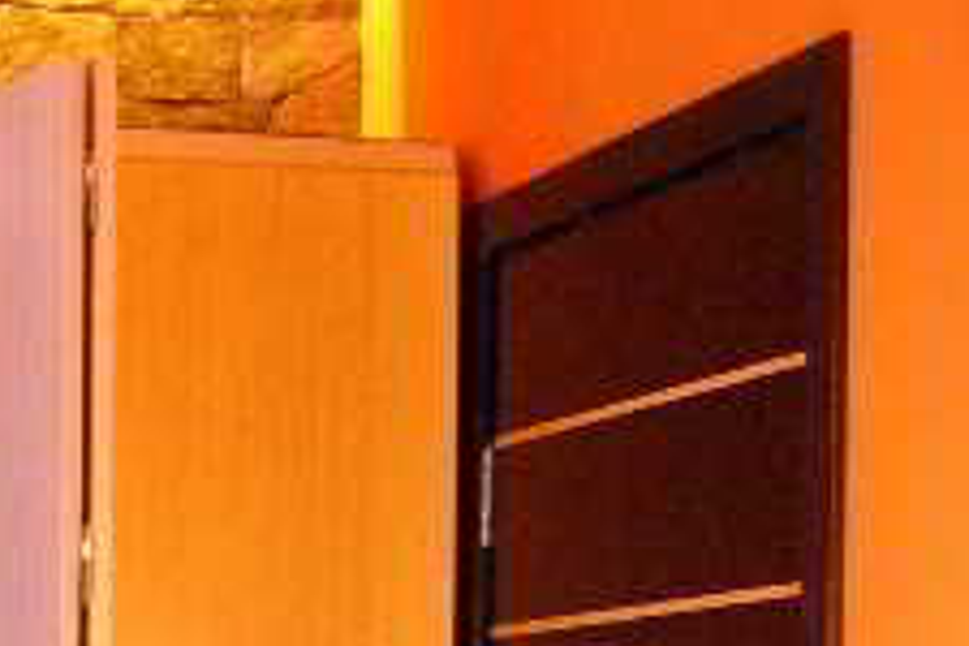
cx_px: -642
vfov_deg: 10.0
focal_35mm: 133
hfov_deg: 14.1
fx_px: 3580
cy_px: 943
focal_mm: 6
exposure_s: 1/6
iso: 200
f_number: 2.8
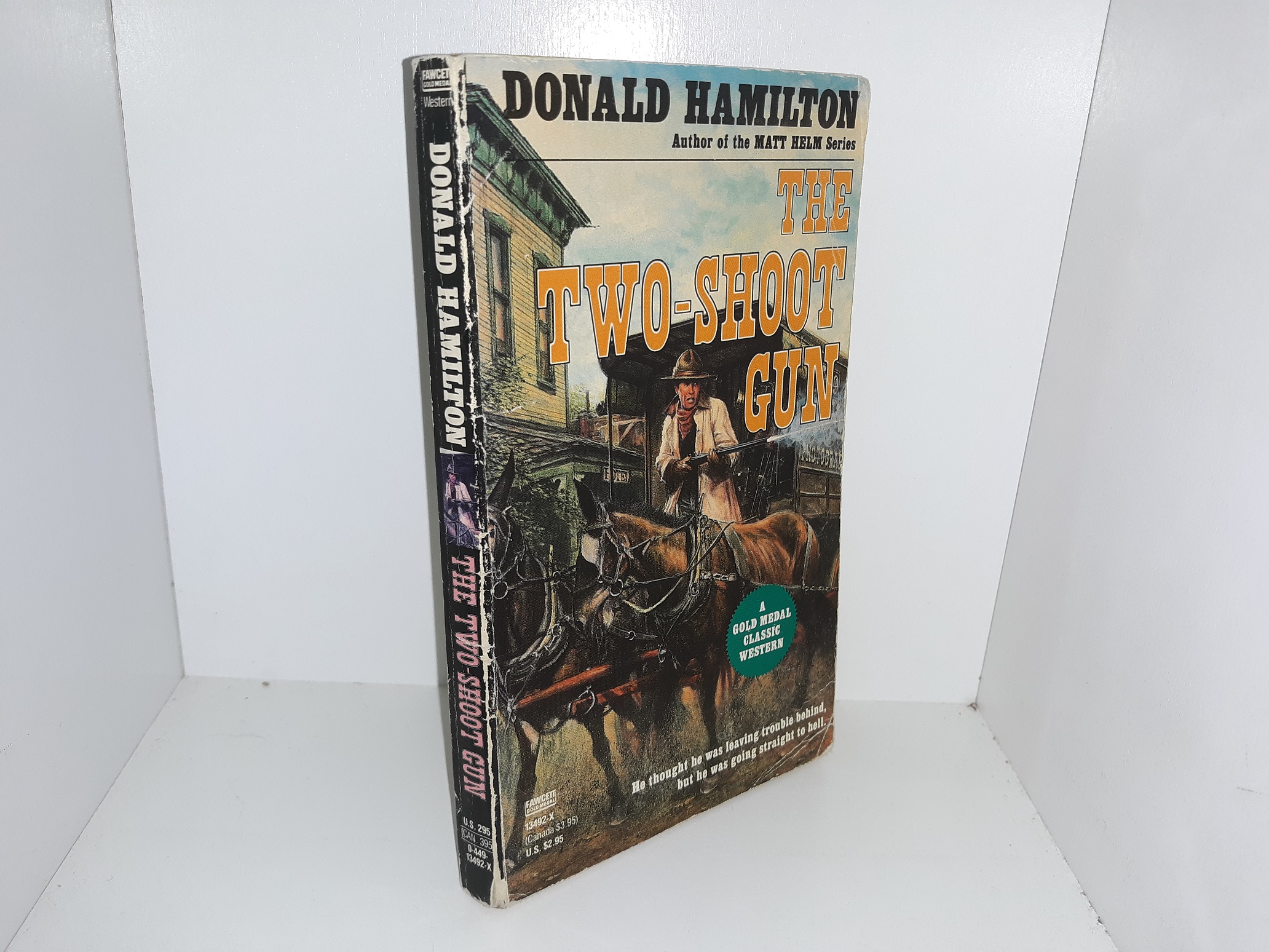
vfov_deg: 49.7
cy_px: 476
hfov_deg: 63.4
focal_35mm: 28
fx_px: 1026
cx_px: 634
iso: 40
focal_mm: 3.7
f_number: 1.7
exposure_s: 1/159
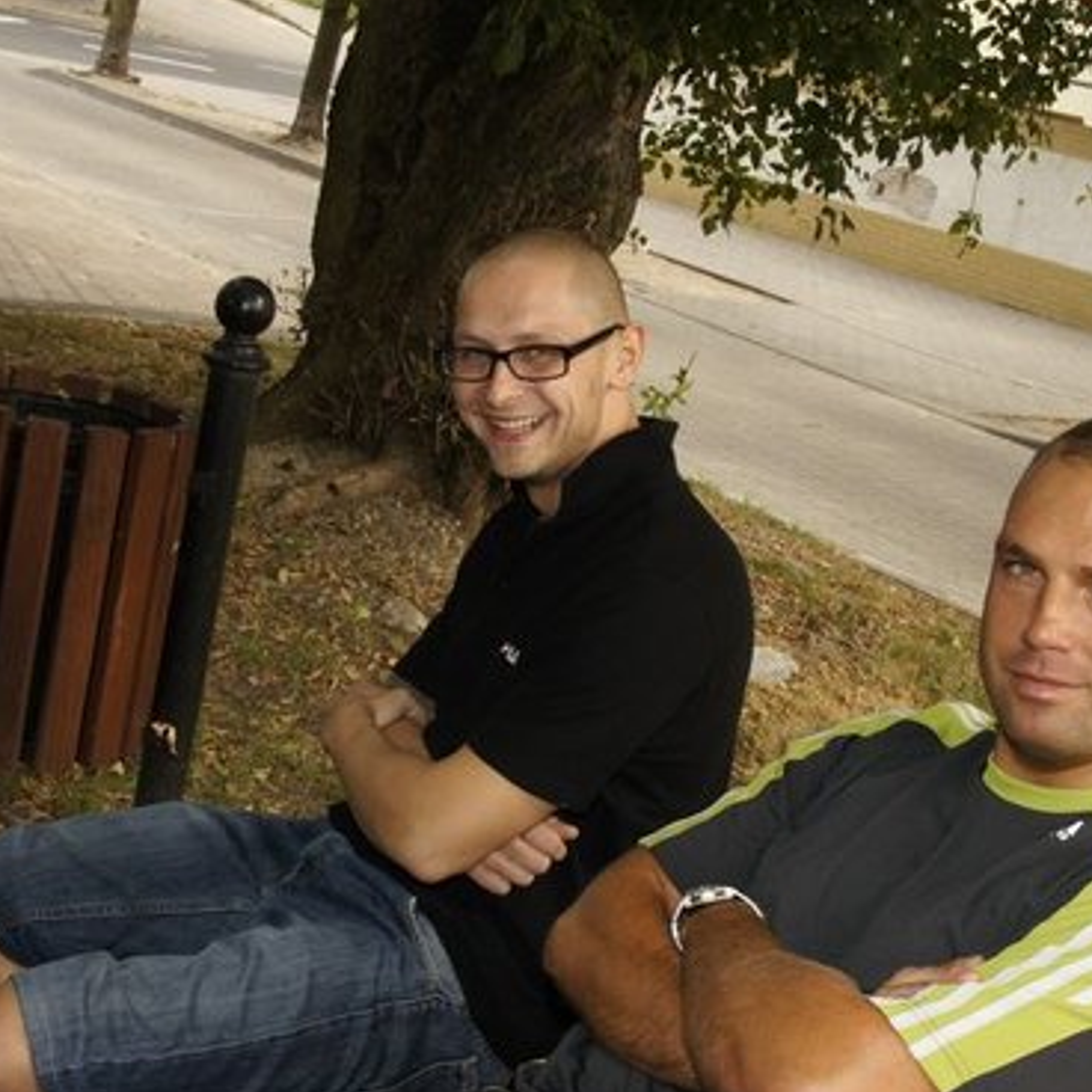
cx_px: 620
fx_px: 1927
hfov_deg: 31.6
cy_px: 564
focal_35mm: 54
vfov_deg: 31.6
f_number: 13
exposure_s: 1/160
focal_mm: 24
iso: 800
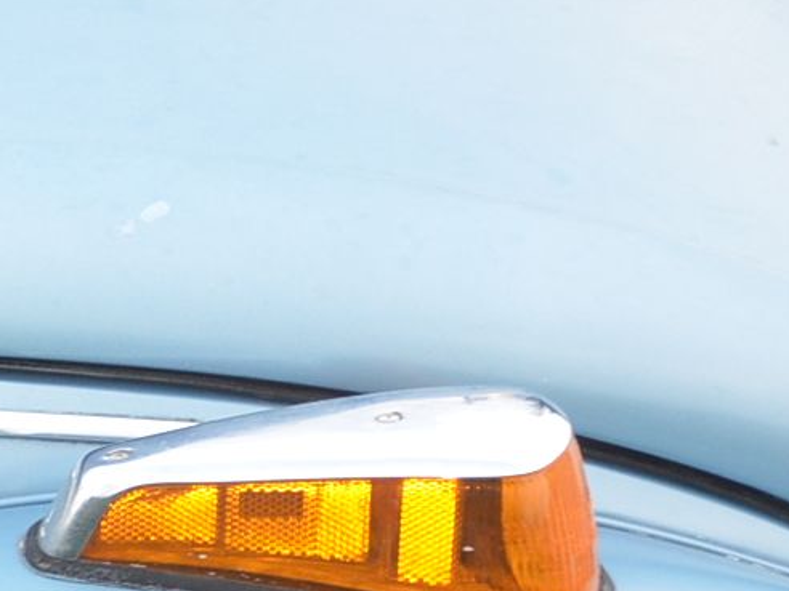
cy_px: 1270
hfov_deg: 9.6
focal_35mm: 202
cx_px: -308
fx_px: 4604
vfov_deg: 7.0
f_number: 4
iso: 720
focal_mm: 28
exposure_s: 1/60
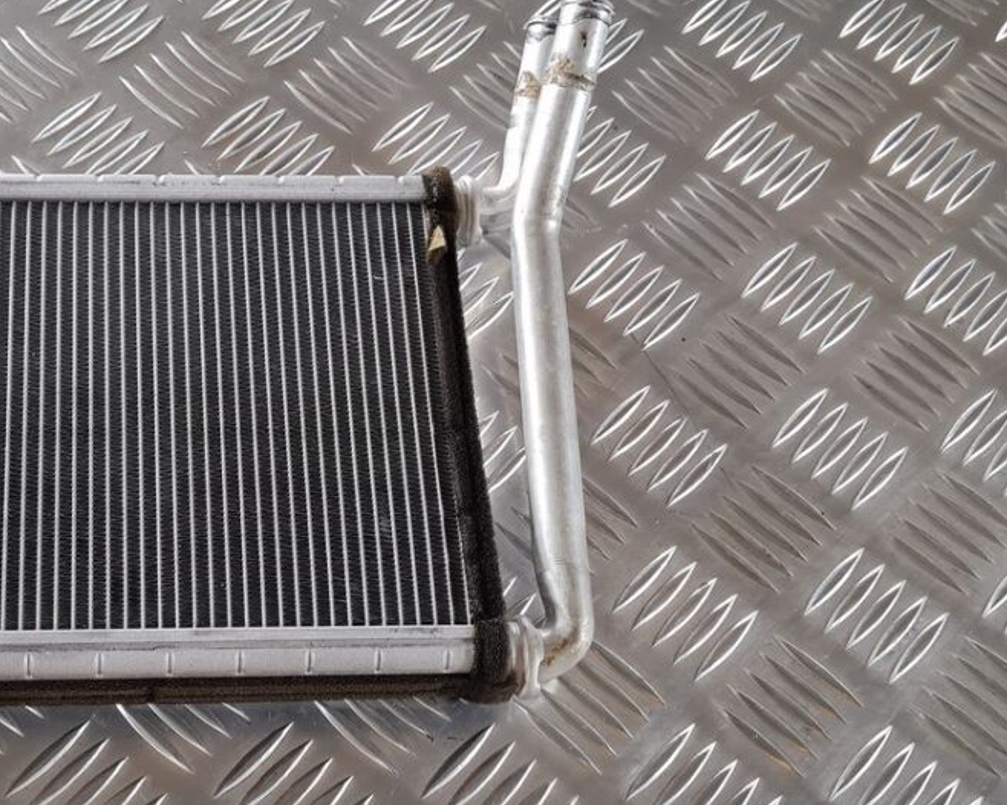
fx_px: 1609
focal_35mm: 54
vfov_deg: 28.1
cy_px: 441
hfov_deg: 33.6
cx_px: 179
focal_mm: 5.4
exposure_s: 1/100
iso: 160
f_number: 1.8
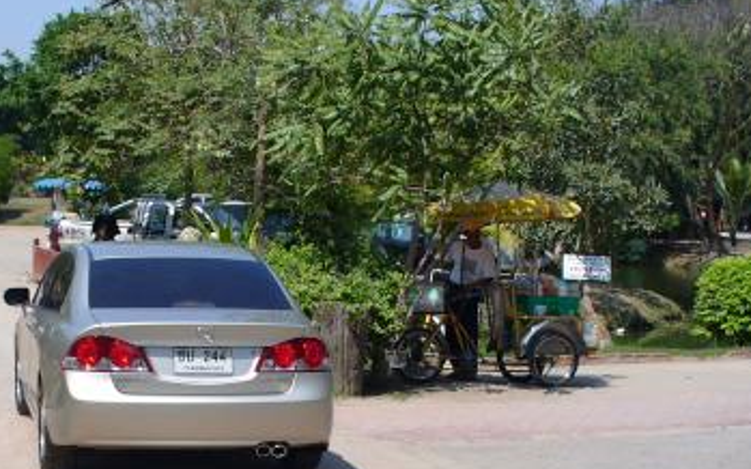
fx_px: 1473
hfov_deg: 28.2
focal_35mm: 72
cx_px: 198
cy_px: 426
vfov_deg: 17.8
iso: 80
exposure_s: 1/400
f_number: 5.6
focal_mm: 6.1
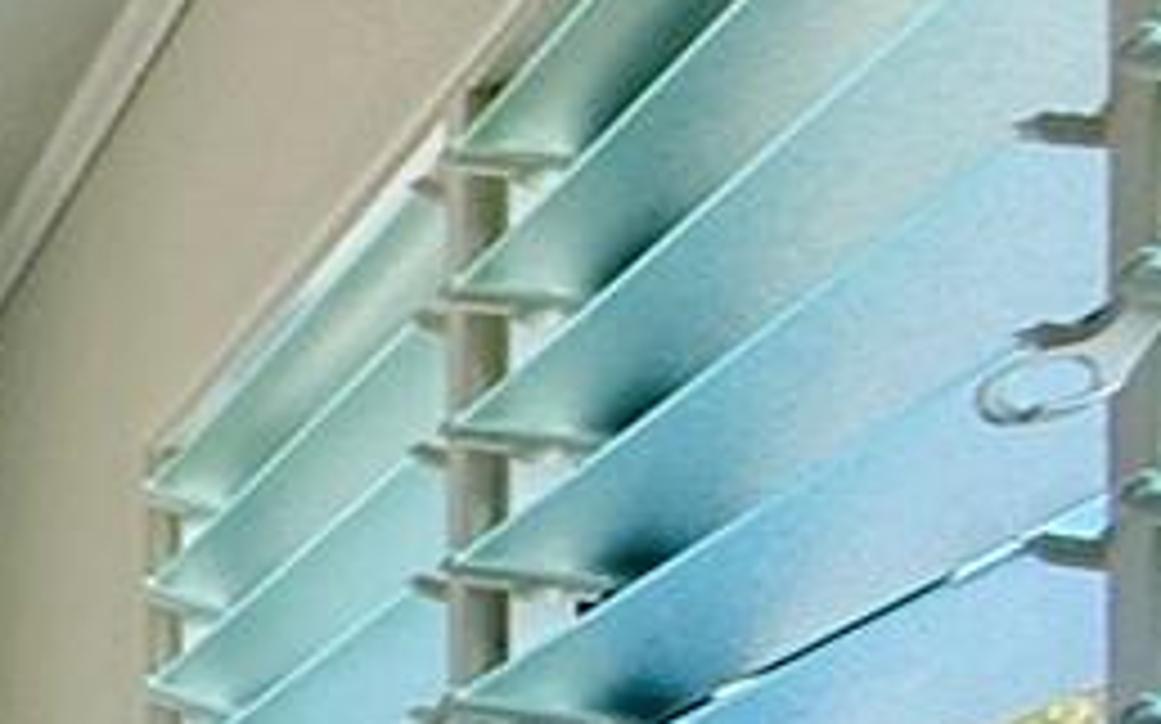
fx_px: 2910
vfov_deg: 12.3
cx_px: -1832
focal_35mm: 92
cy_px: 1502
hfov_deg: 13.6
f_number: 2.2
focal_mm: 2.22
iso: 64
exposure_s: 1/169
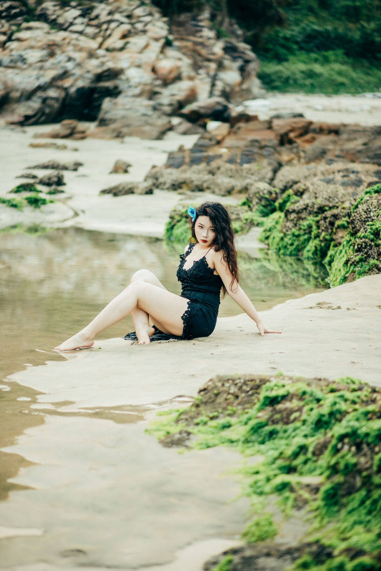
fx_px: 1348
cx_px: 190
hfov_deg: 16.1
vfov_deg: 23.9
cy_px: 286
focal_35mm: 85
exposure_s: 1/800
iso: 320
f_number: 1.8
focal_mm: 85
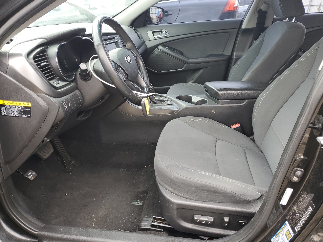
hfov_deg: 67.3
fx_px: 243
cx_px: 162
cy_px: 121
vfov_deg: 53.1
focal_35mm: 26
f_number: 1.5
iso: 56
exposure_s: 1/120
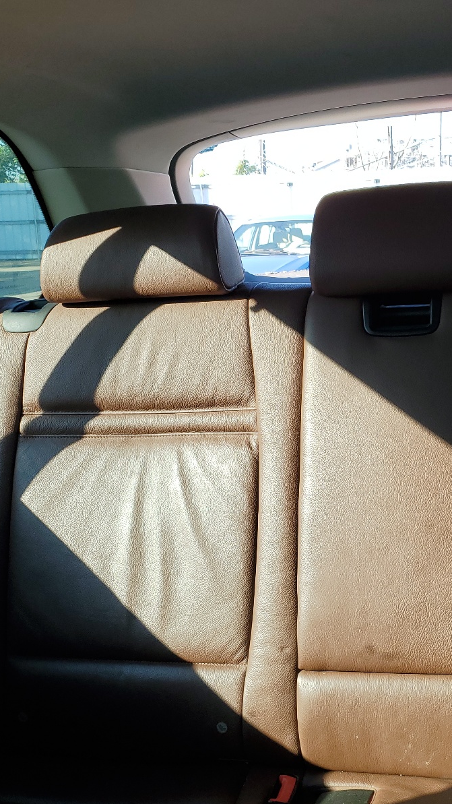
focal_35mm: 38
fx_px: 810
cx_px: 400
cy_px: 402
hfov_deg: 30.0
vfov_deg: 52.8
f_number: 1.5
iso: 50
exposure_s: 1/357
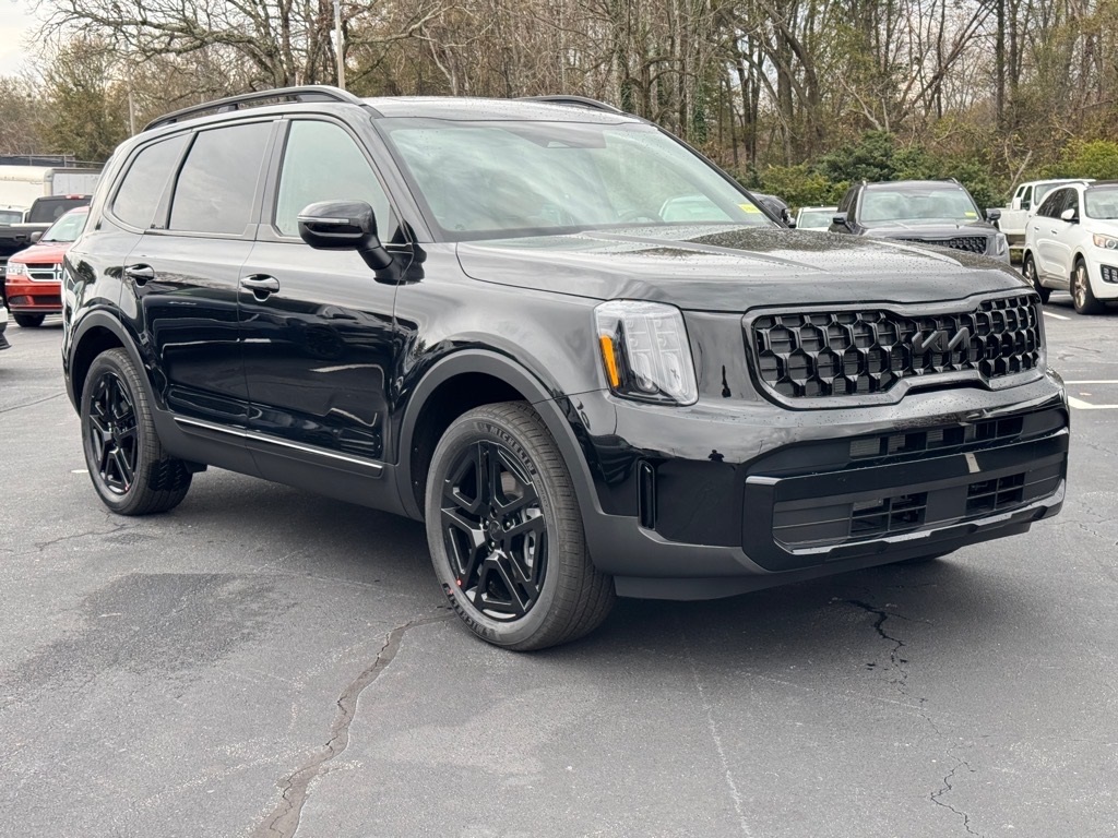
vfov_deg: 30.3
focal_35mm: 48
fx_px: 1550
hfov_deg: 39.7
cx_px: 559
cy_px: 419
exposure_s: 1/488
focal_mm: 6.76
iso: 64
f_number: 1.78
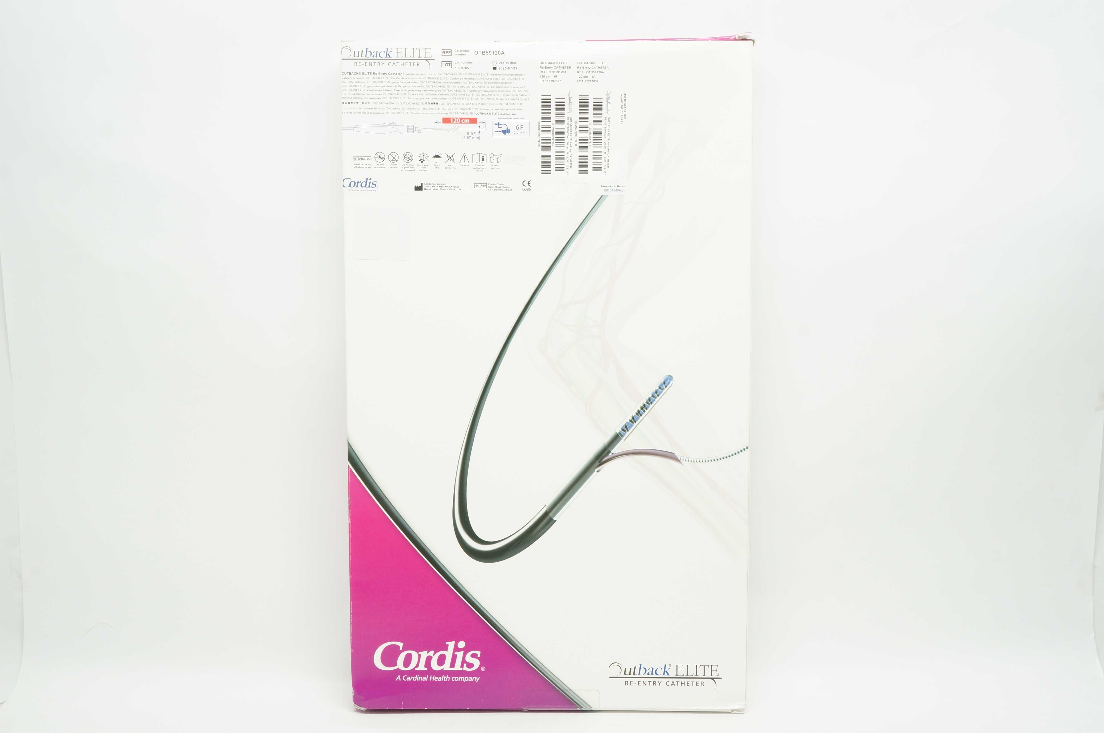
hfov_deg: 49.6
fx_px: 1195
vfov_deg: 34.1
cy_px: 366
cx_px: 552
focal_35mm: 39
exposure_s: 1/13
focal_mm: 26
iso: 400
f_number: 13
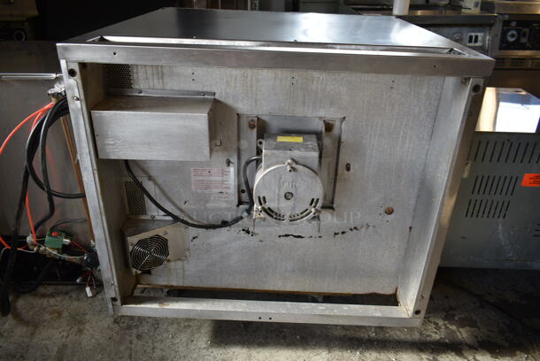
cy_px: 180
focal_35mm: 27
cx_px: 270
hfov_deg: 67.3
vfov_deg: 48.0
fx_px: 405
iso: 160
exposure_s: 1/30
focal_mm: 18
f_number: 3.5
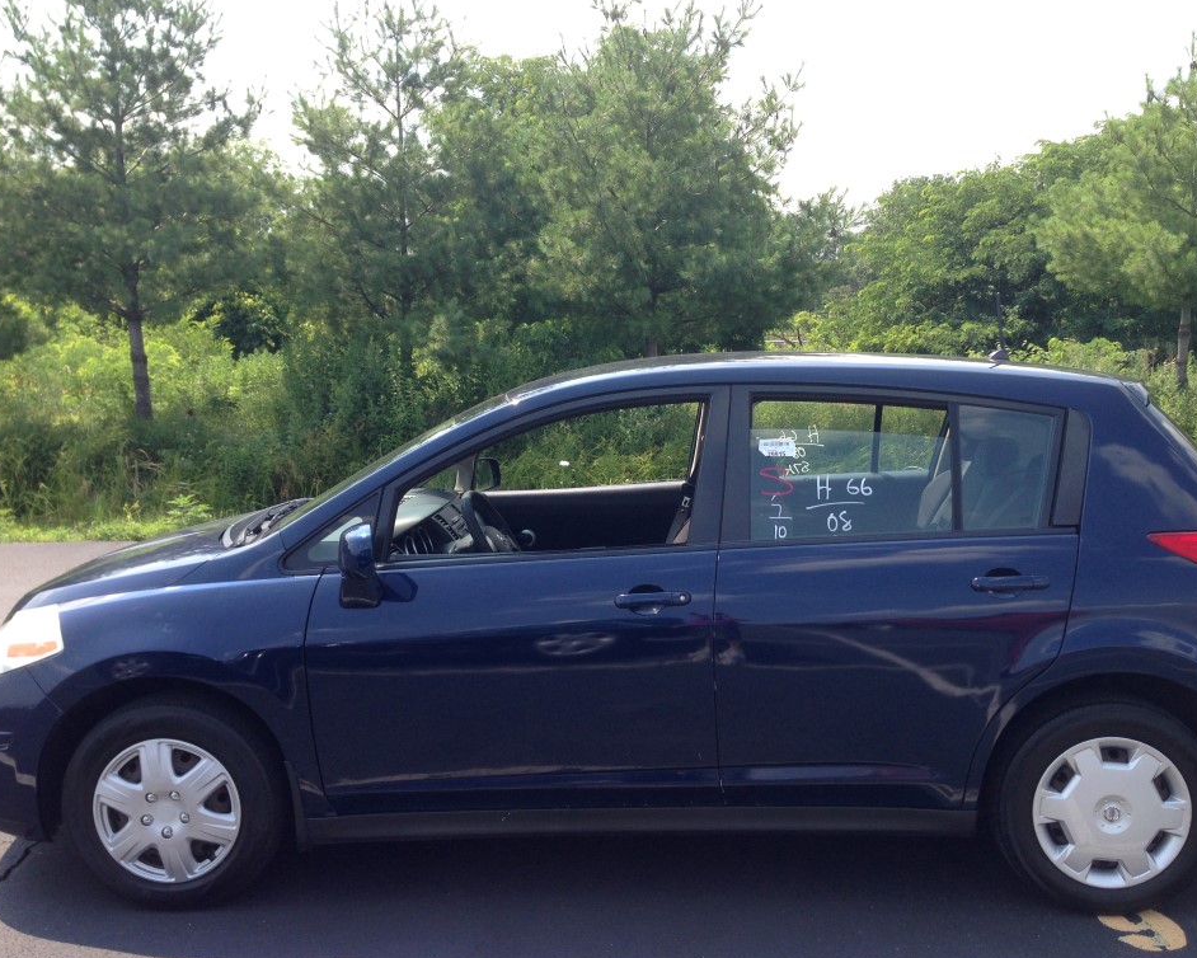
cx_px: 633
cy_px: 475
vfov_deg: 42.2
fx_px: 1240
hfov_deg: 51.5
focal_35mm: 35
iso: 50
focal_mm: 4.12
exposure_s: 1/531
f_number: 2.4
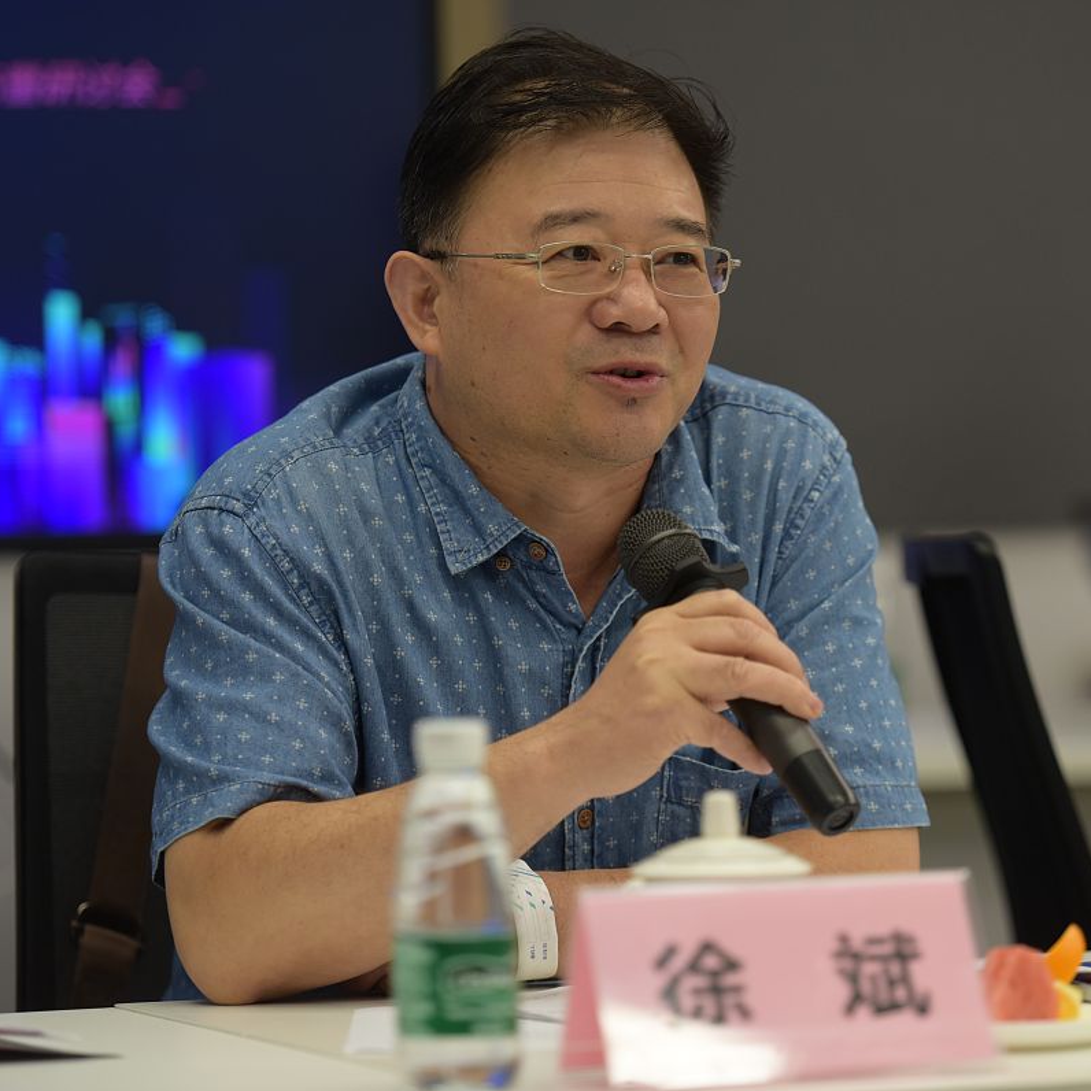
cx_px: 646
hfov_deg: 10.1
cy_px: 548
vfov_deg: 10.1
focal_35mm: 173
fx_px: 6169
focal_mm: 135
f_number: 2.8
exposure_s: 1/200
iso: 500
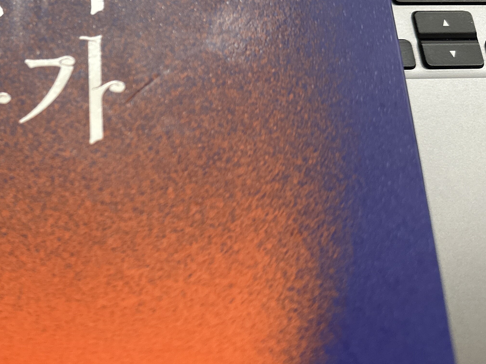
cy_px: 53
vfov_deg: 29.3
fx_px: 674
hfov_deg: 36.4
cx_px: 23
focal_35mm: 48
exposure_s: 1/120
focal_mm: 6.86
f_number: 1.78
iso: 200
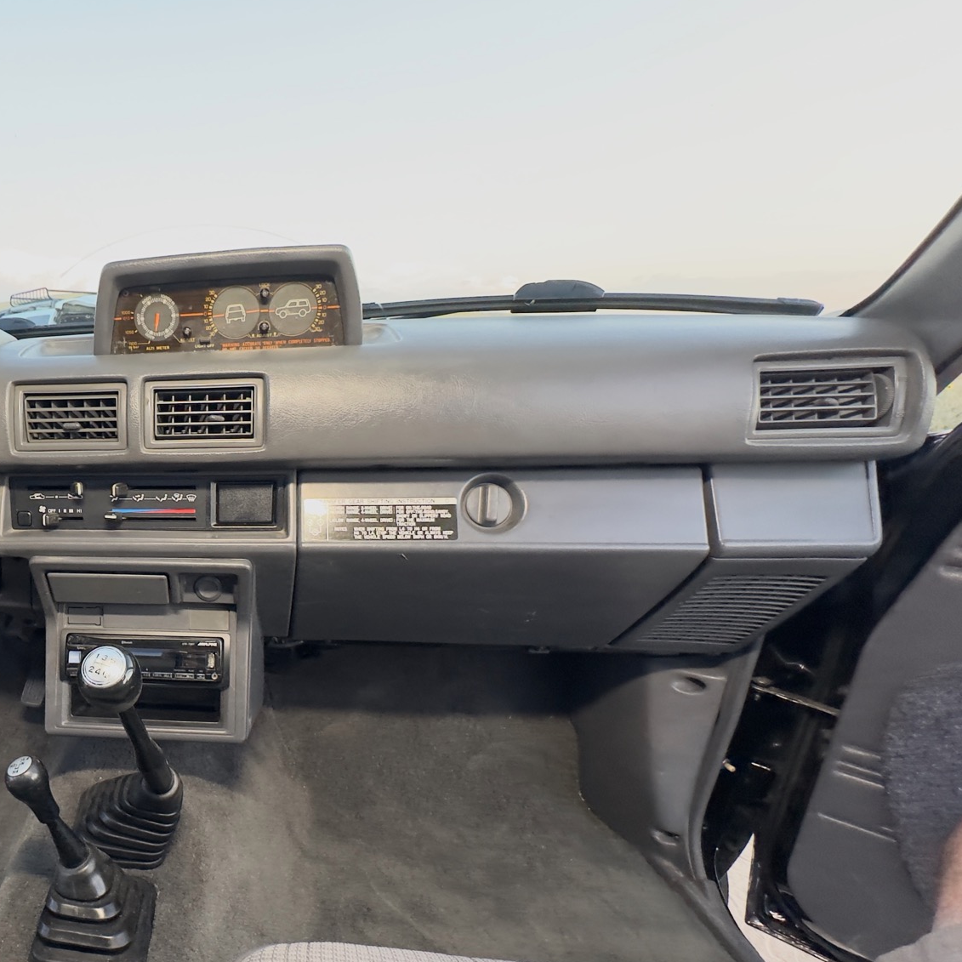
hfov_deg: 63.7
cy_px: 572
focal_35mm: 21
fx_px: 660
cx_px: 151
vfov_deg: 71.5
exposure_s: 1/60
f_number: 2.2
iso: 640
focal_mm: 2.22
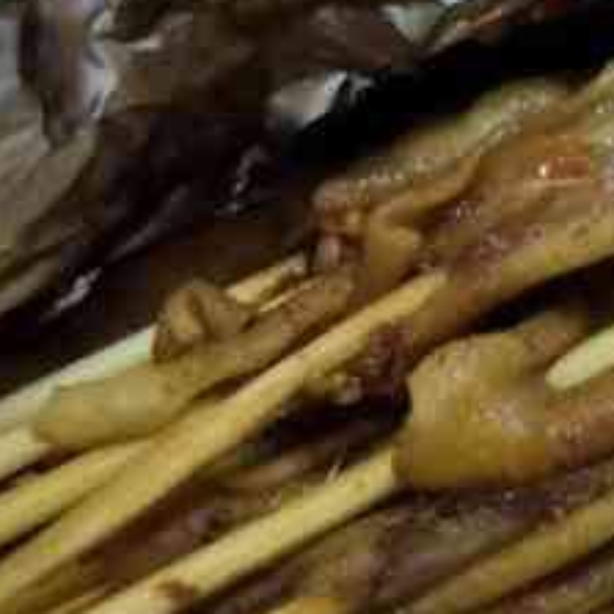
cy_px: 307
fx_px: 1445
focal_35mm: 72
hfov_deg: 21.6
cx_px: 804
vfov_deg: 24.0
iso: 640
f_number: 2.2
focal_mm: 2.26
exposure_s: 1/25
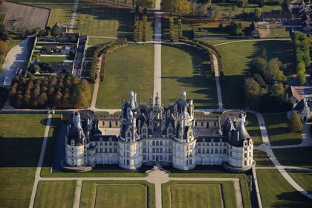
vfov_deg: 8.9
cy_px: 104
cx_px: 156
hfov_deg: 13.2
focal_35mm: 155
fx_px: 1343
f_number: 5.6
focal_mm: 155
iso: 400
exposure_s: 1/1000
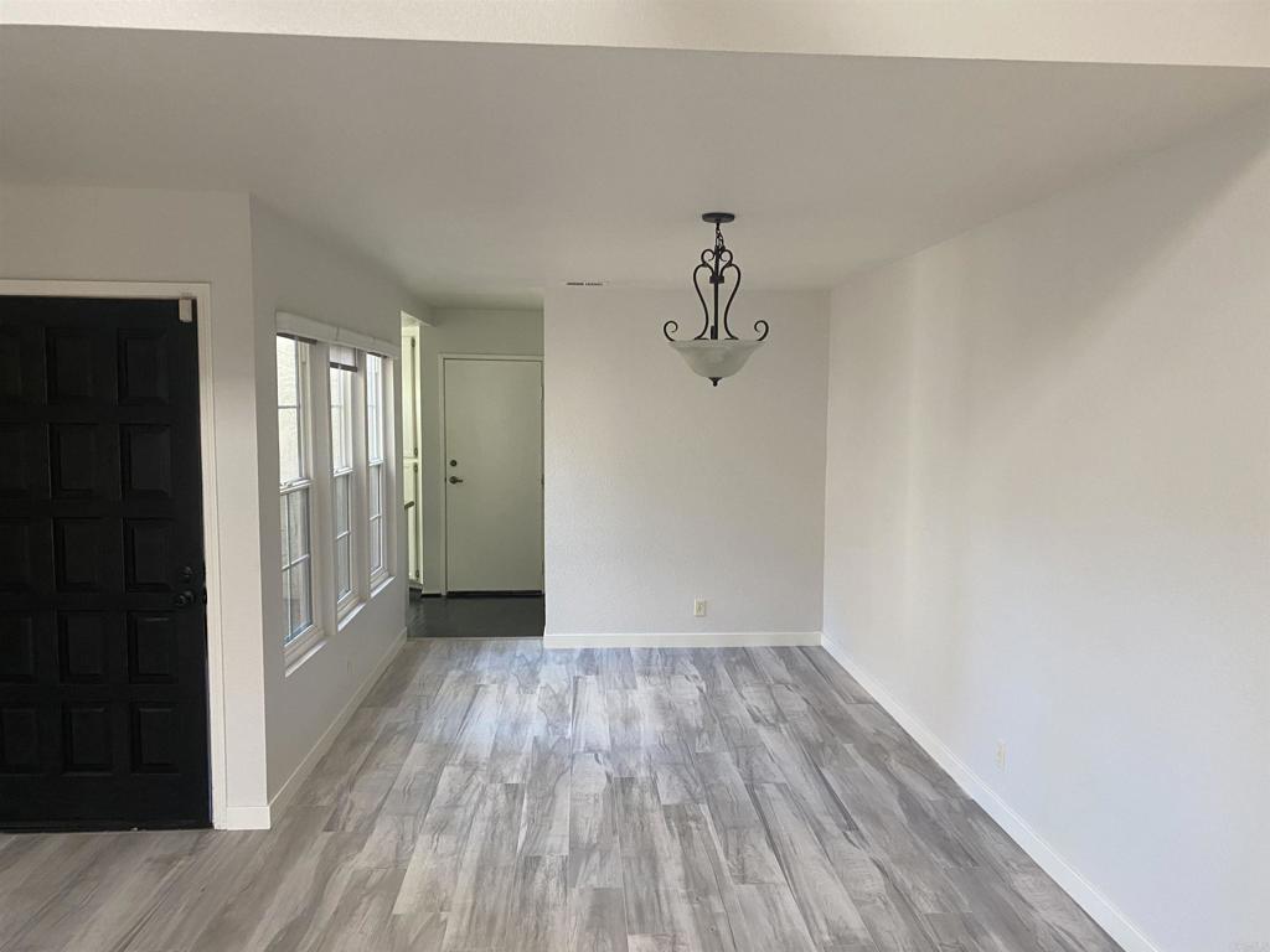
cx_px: 635
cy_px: 476
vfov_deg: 53.1
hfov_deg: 67.3
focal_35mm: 26
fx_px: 954
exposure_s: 1/60
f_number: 1.8
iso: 125
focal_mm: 4.25
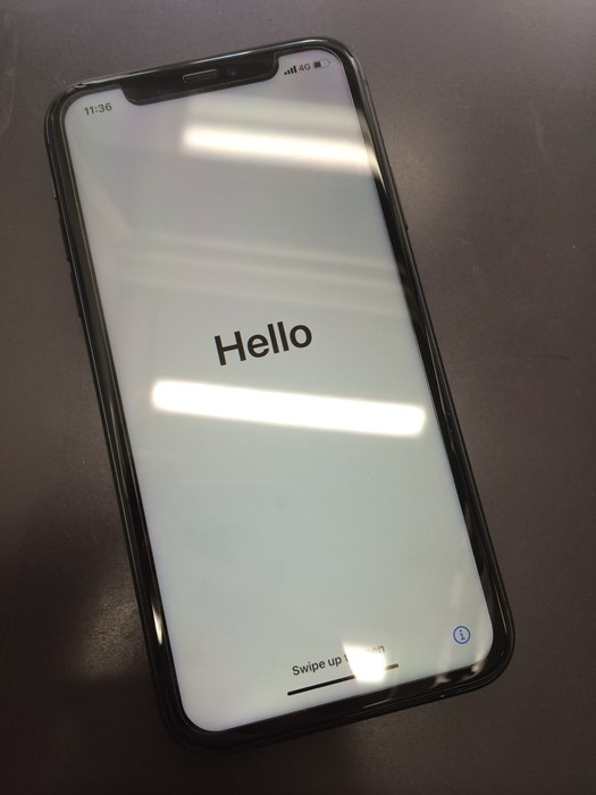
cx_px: 298
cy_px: 398
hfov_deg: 46.8
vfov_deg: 60.0
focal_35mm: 30
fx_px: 689
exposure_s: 1/40
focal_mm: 4.12
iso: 40
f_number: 2.2
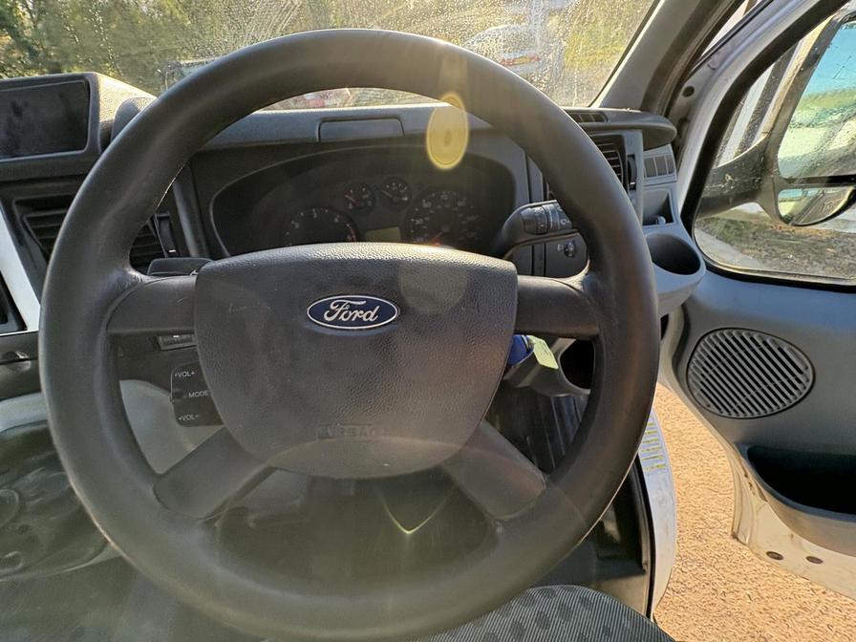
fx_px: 346
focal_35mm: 14
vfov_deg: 85.7
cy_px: 321
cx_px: 428
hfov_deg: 102.1
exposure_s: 1/141
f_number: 2.2
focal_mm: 2.22
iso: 100
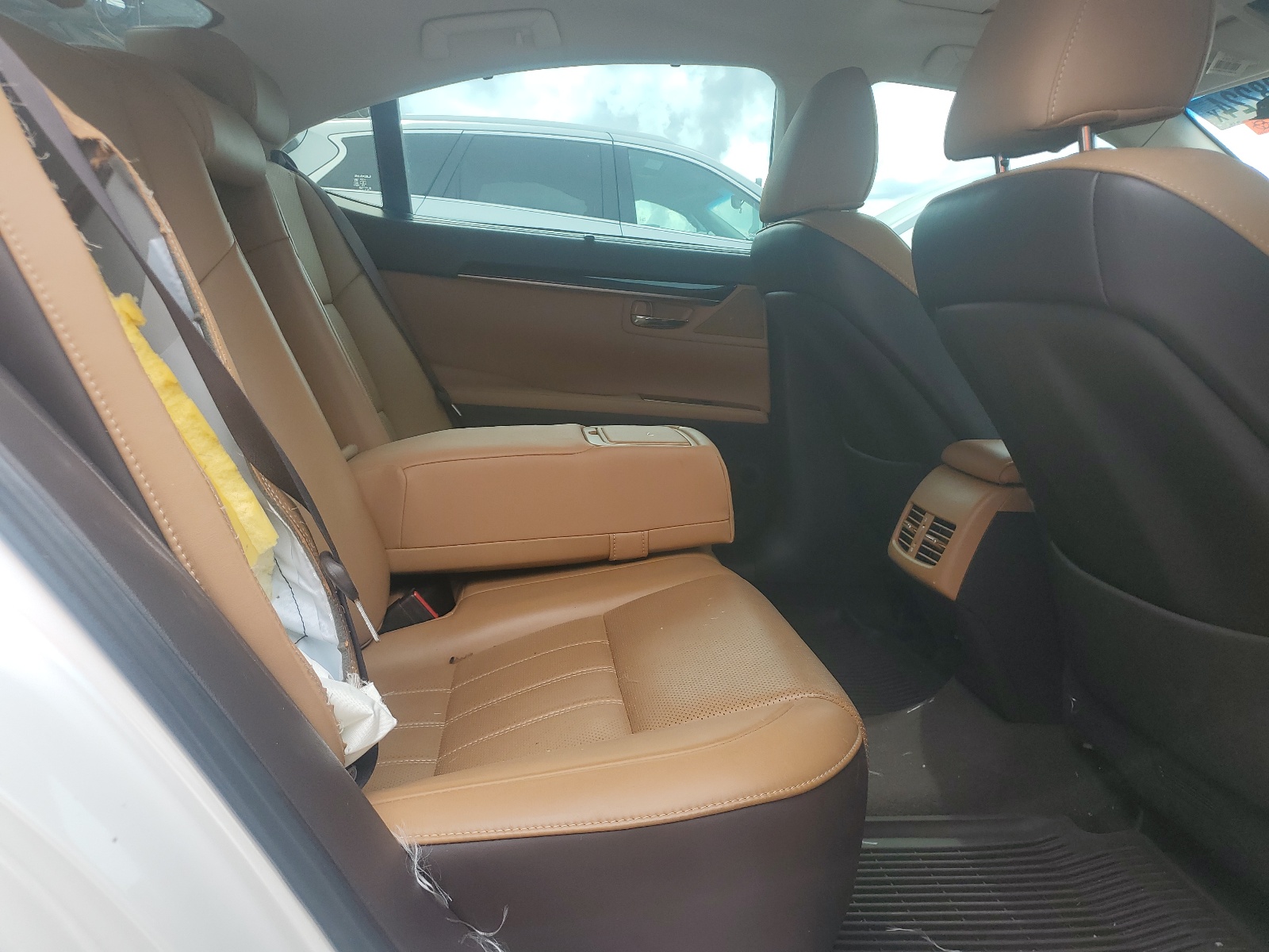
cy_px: 476
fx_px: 953
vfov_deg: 53.1
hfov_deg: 67.3
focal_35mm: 26
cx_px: 634
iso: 50
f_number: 1.5
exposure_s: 1/435
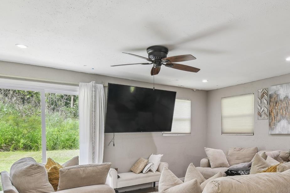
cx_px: 171
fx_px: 209
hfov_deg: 68.9
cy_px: 138
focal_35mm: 26
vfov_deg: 48.1
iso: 100
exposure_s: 1/6
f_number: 7.1
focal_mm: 10
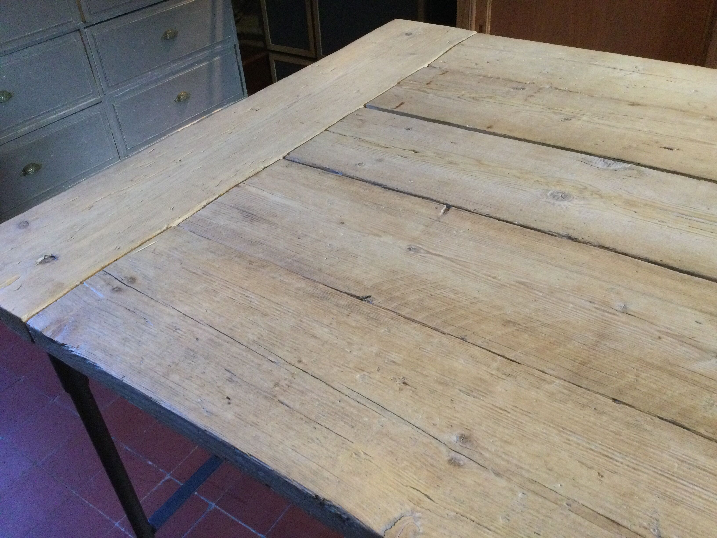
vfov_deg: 45.4
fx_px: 642
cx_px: 358
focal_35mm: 31
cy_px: 269
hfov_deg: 58.4
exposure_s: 1/33
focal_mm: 3.3
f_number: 2.4
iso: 200
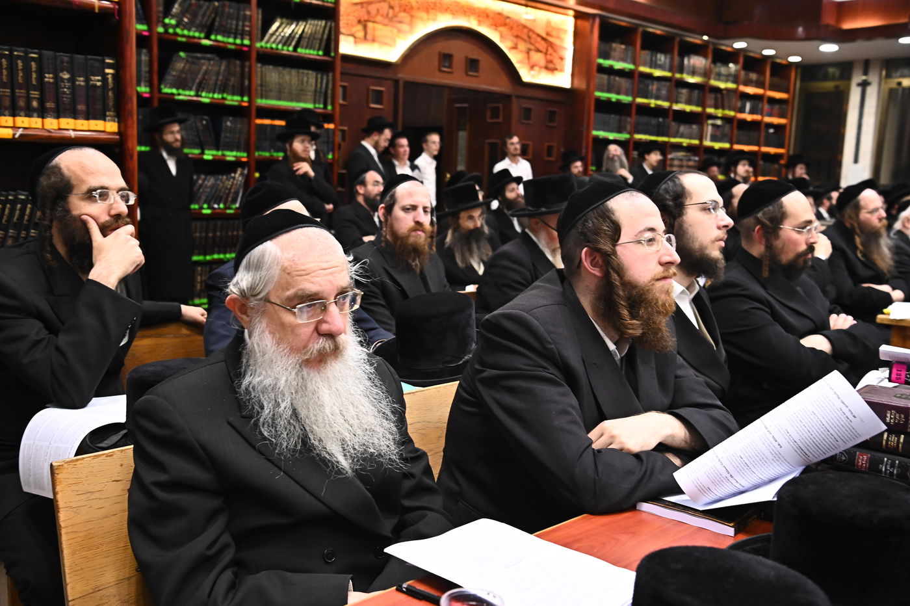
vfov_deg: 36.8
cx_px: 455
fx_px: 910
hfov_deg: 53.2
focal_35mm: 36
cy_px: 303
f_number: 5
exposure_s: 1/200
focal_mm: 36
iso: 2500
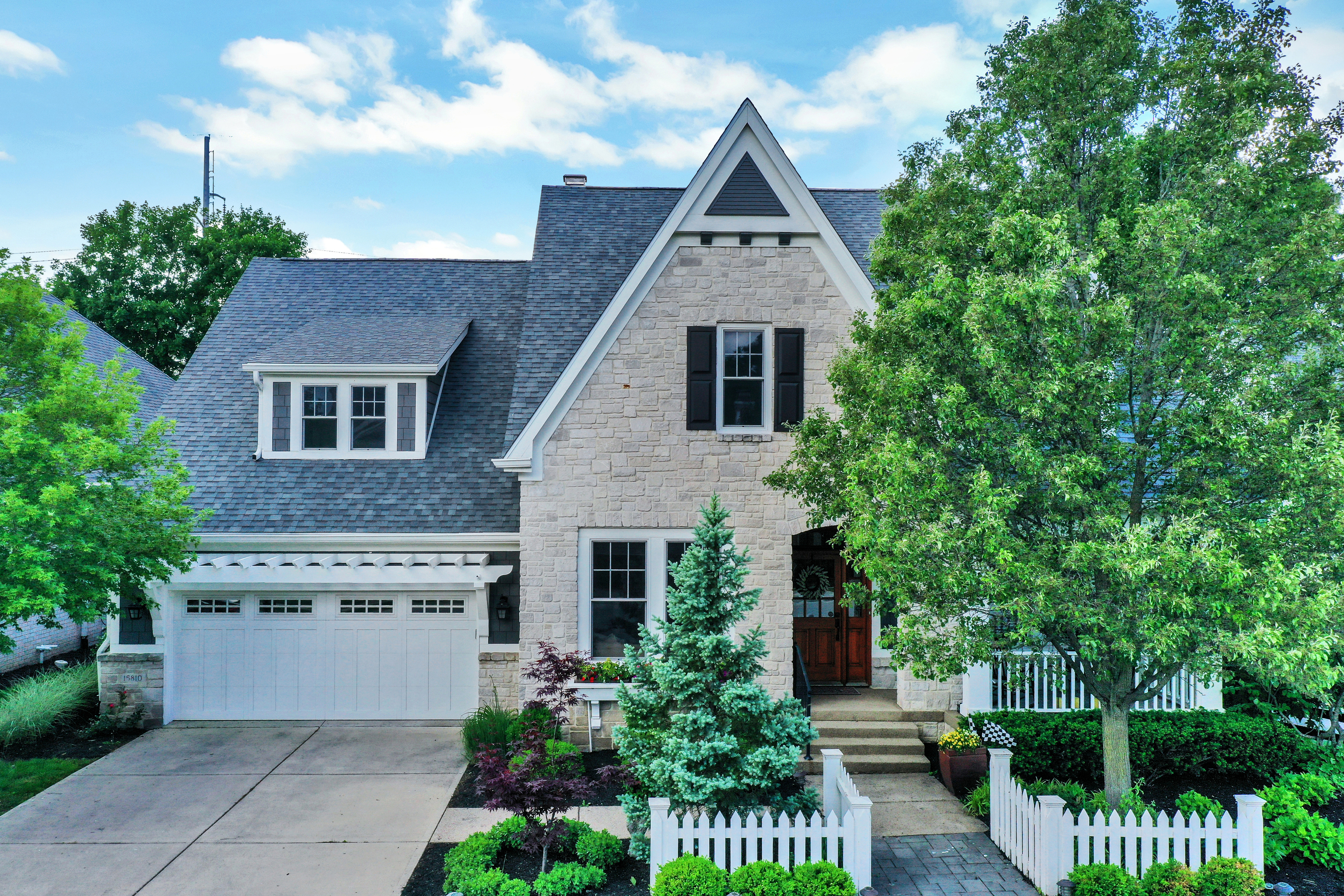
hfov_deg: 65.5
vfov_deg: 46.4
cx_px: 672
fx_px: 1045
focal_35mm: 28
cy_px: 448
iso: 100
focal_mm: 10.26
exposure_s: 1/320
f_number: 5.6
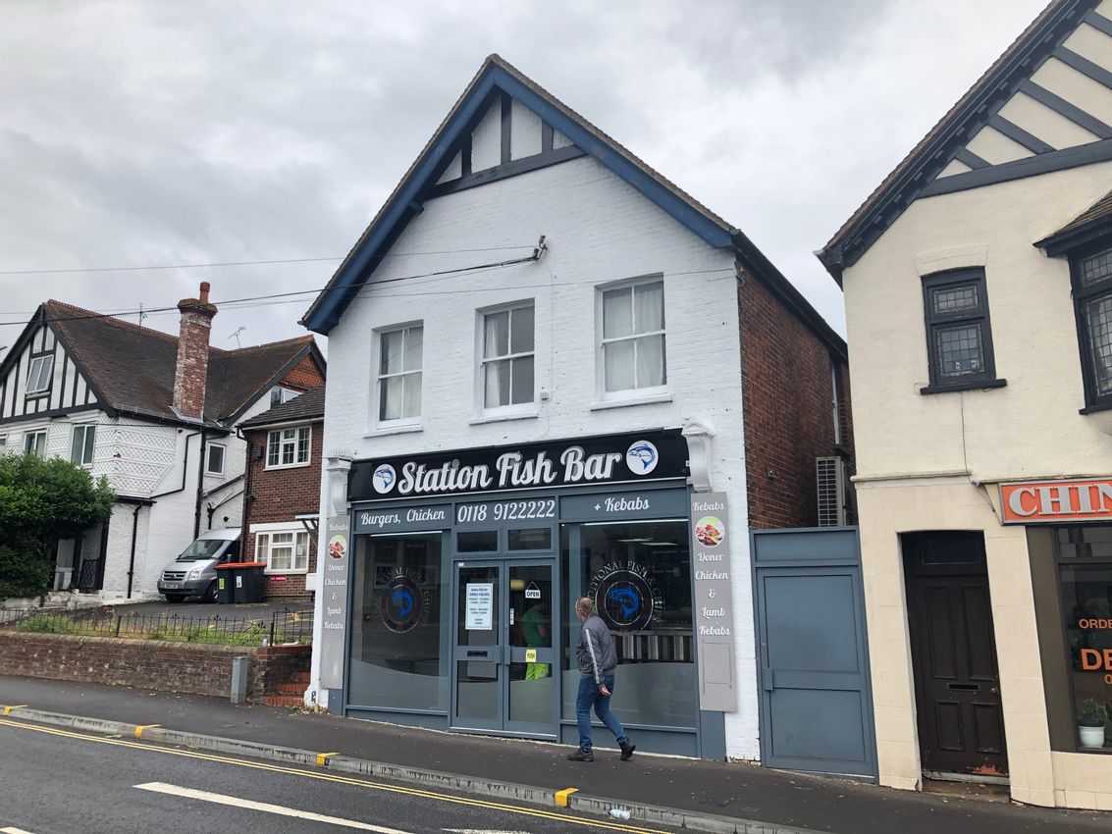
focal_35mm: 28
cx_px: 556
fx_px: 900
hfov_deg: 63.4
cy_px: 417
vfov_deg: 49.8
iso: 20
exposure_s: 1/489
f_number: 1.8
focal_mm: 3.99
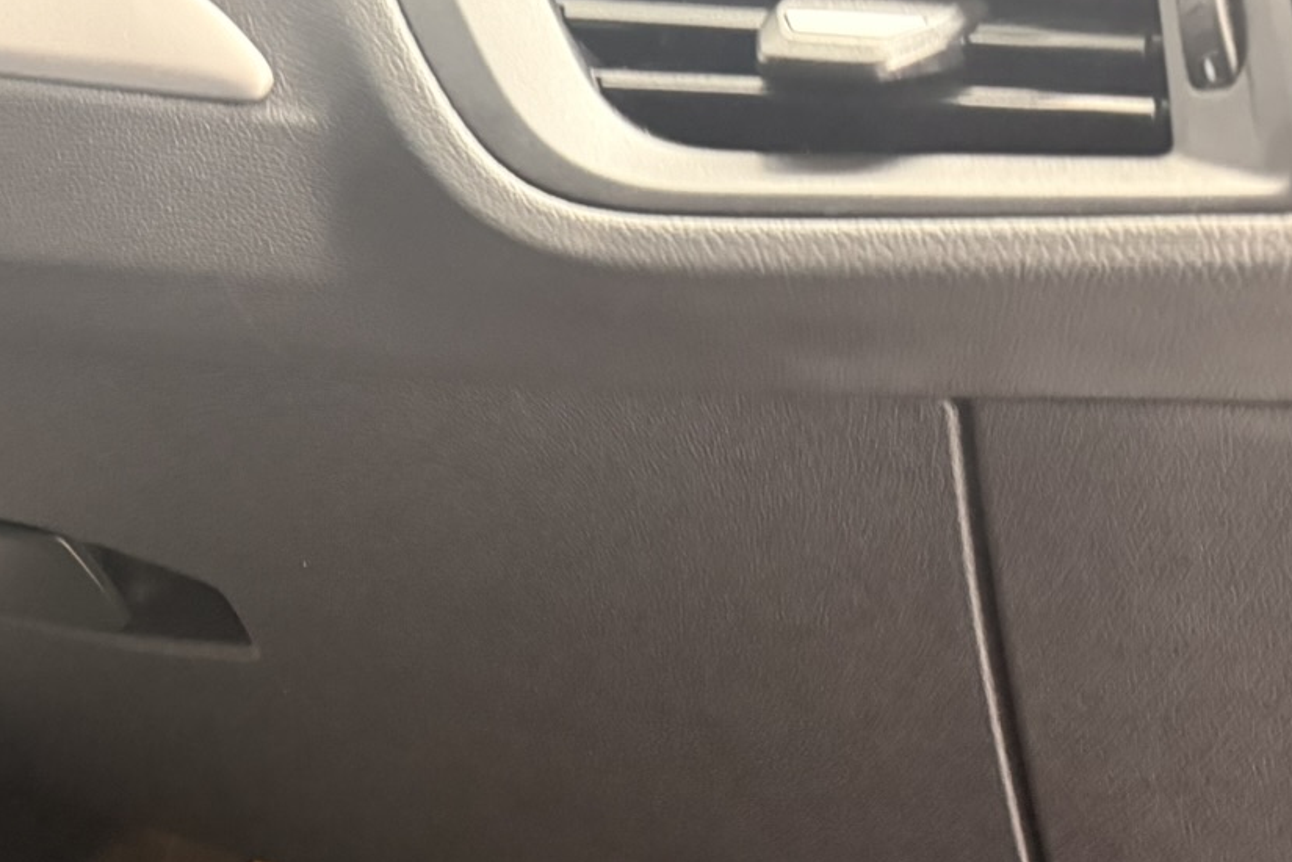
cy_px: 868
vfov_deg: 21.1
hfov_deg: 31.7
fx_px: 2225
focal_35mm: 62
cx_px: 287
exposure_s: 1/50
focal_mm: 6.76
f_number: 1.78
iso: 800
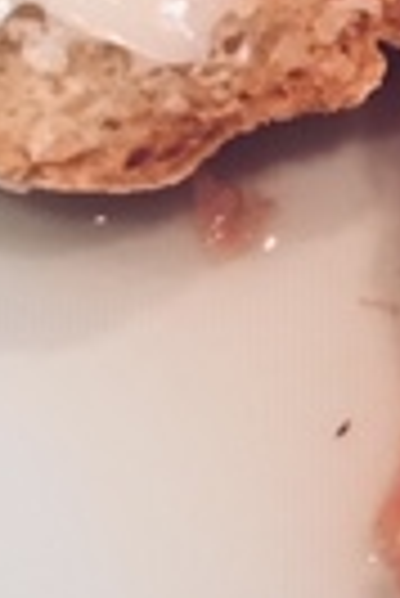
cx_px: 845
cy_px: -171
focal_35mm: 145
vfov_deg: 13.6
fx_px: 2410
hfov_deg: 8.9
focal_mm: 4.15
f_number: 2.2
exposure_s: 1/15
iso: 80
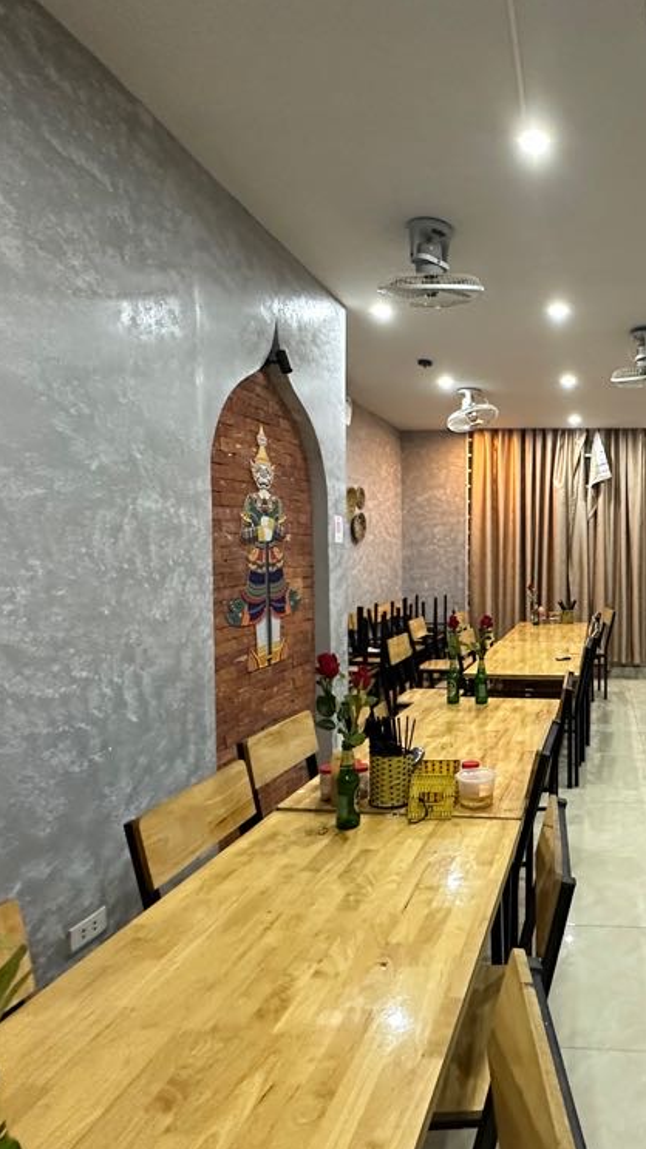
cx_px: 563
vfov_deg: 83.8
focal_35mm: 21
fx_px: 640
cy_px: 587
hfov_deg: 48.7
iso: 640
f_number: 2.2
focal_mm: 2.22
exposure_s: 1/50
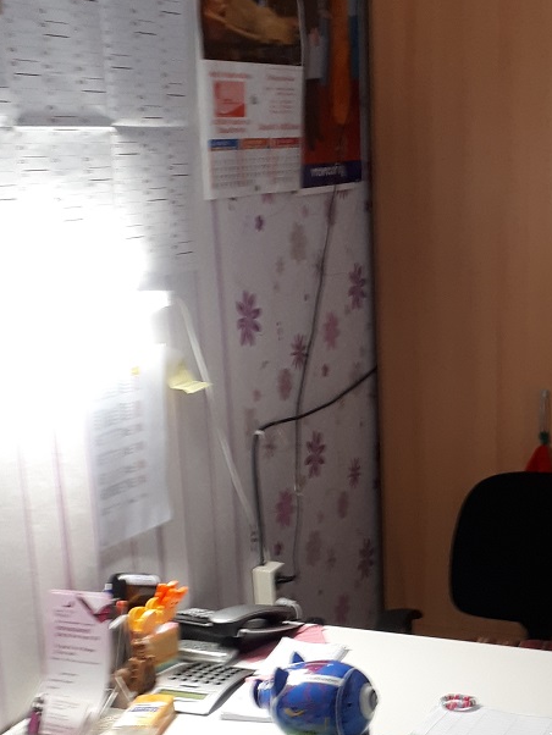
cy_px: 570
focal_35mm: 62
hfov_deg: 23.2
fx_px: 1317
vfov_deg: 30.5
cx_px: 470
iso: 160
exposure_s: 1/20
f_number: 1.9
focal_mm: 3.6
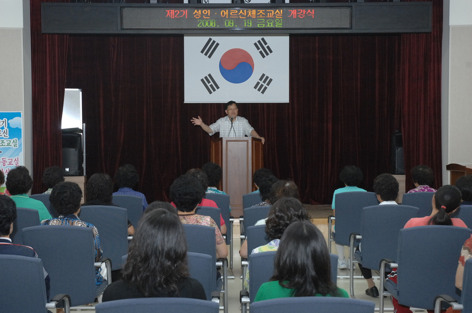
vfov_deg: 22.6
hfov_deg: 33.4
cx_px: 236
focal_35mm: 60
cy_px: 156
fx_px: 786
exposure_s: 1/60
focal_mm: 40
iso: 800
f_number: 6.7
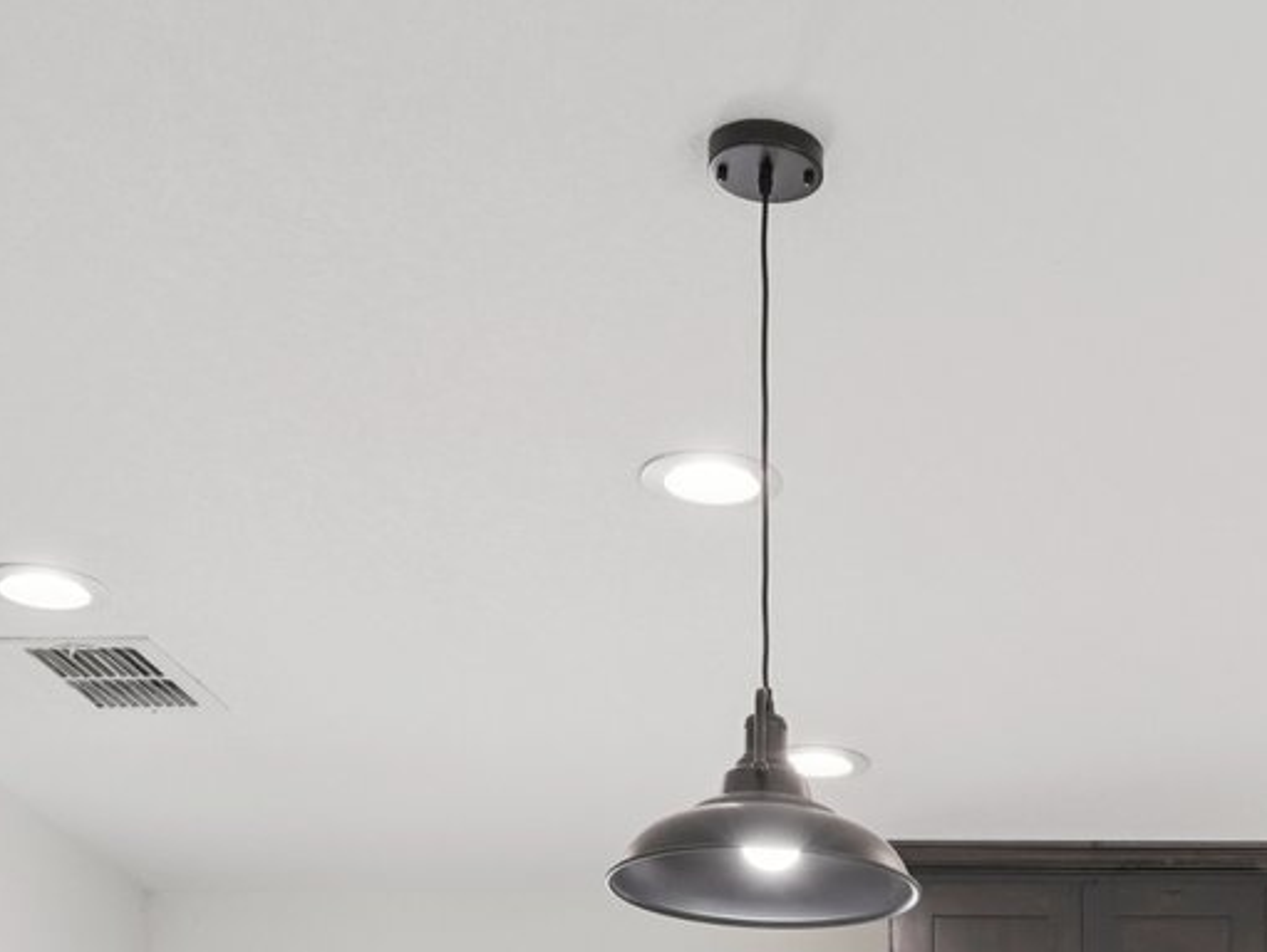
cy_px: 1613
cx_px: 1220
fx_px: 2820
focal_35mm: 77
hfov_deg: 24.3
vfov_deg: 16.6
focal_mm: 20
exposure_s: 1/30
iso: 250
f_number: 8
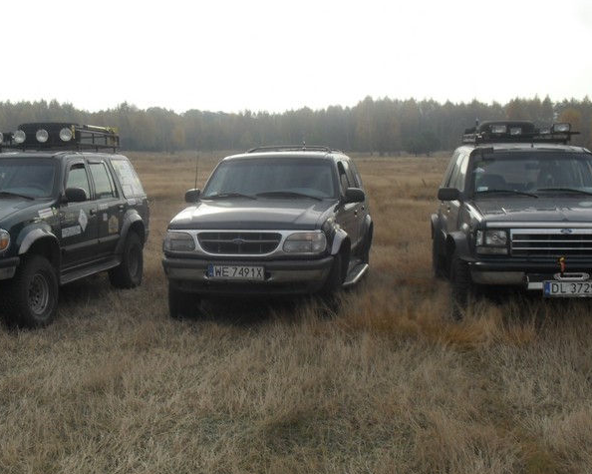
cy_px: 272
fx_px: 806
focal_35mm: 46
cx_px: 218
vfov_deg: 32.7
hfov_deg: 40.0
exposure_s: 1/125
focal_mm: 6.3
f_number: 8.4
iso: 100
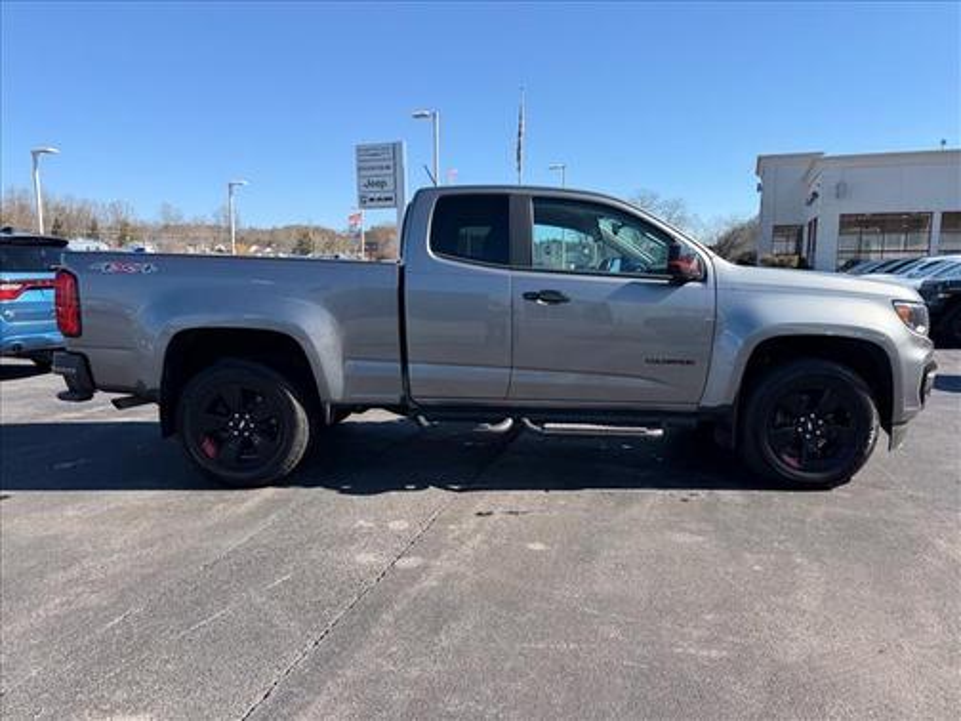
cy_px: 360
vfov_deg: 56.8
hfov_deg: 71.6
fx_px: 666
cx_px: 480
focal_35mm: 24
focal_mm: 6.76
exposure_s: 1/2611
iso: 80
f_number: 1.78
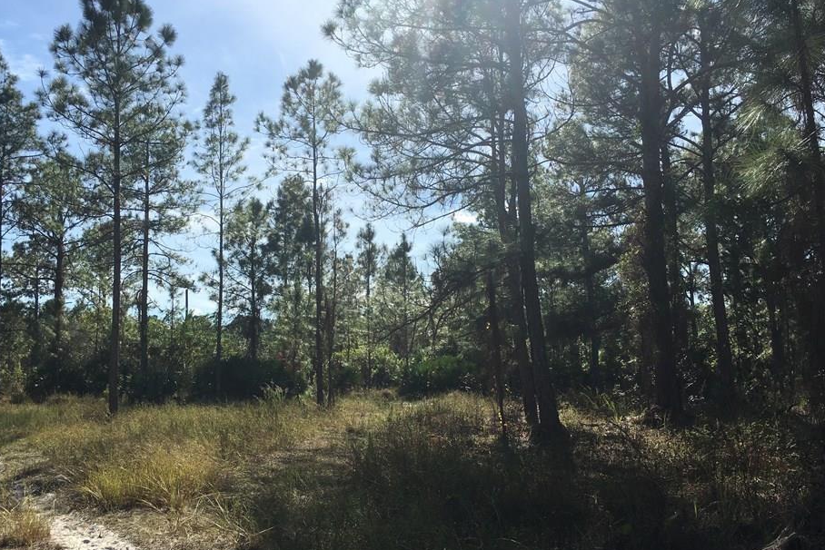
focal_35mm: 34
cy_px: 301
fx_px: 779
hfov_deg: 55.7
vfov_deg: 38.9
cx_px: 374
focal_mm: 4.15
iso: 25
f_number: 2.2
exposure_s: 1/1832
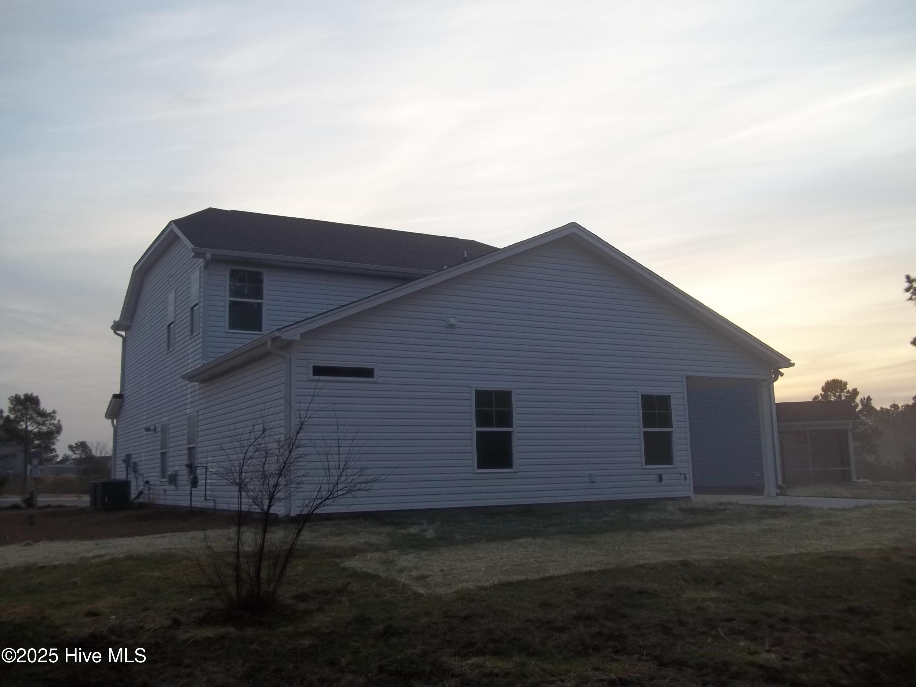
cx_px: 458
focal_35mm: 32
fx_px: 847
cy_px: 344
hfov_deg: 56.8
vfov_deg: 44.2
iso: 64
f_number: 2.9
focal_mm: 5.7
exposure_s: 1/125
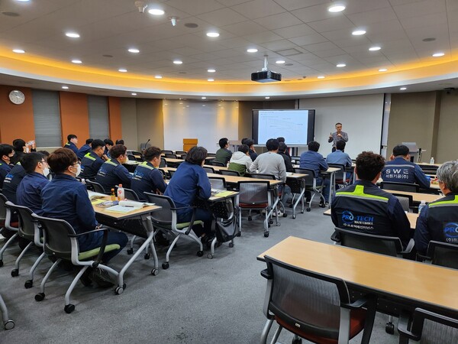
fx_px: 318
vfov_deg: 56.8
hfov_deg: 71.6
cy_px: 172
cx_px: 229
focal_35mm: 24
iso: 160
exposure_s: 1/120
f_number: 1.8
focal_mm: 5
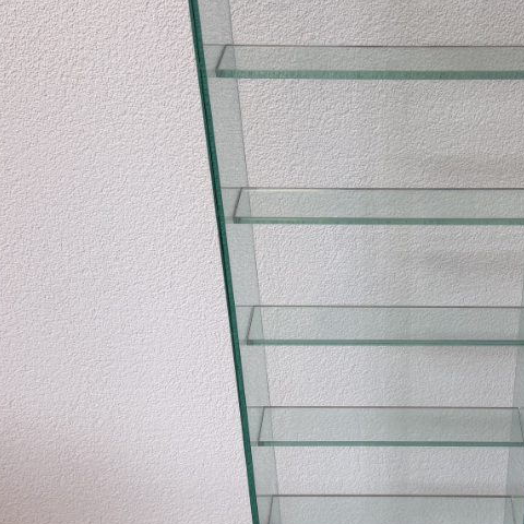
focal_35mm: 53
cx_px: 392
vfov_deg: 32.1
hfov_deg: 31.6
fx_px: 908
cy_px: 320
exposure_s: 1/149
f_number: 1.8
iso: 50
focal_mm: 6.8
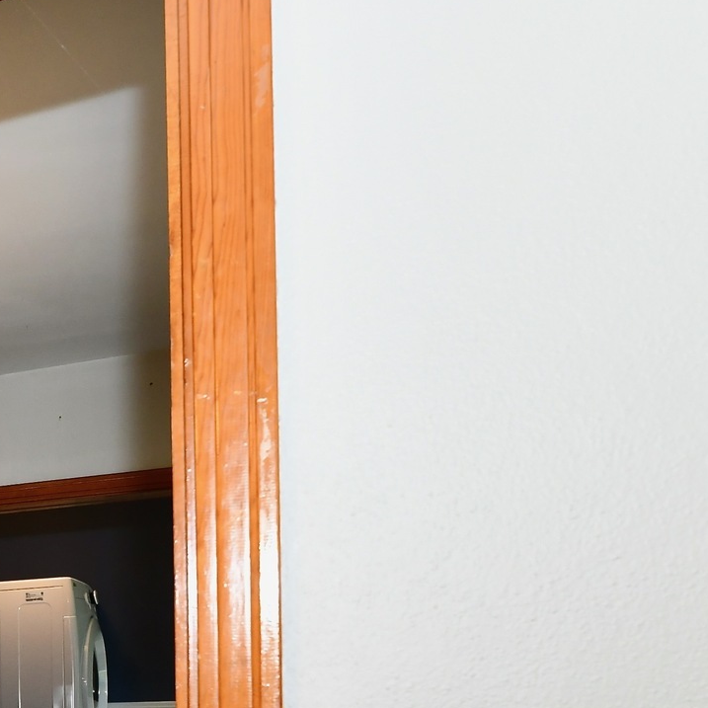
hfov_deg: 21.3
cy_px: 777
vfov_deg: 30.0
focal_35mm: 51
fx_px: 1180
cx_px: -584
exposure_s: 1/60
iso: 640
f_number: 6.3
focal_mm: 14
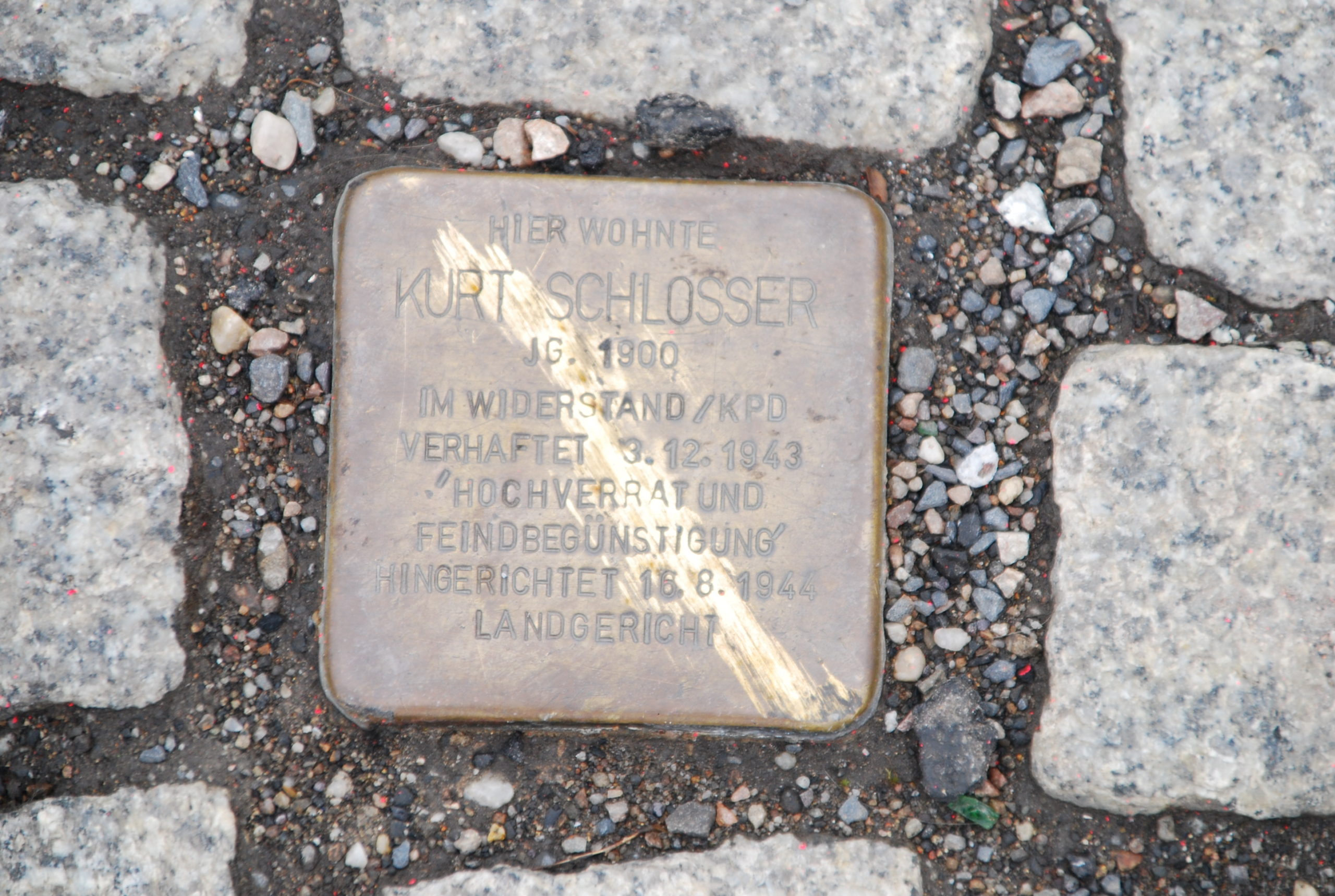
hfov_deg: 6.9
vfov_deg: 4.6
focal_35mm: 300
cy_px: 448
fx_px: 11147
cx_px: 668
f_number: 14
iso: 200
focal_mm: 200
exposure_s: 1/100
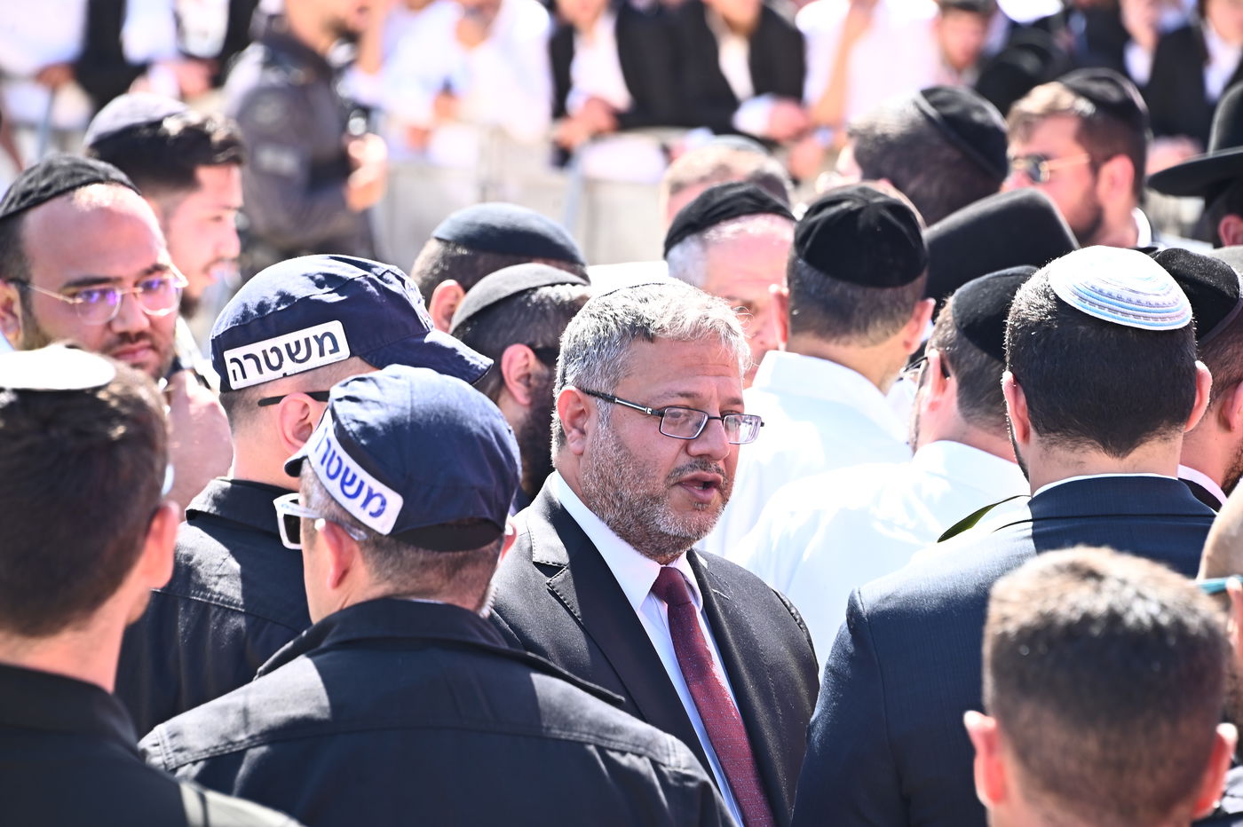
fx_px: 8627
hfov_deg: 8.2
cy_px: 414
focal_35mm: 250
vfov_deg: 5.5
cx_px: 622
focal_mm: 250
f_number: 9
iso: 320
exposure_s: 1/125
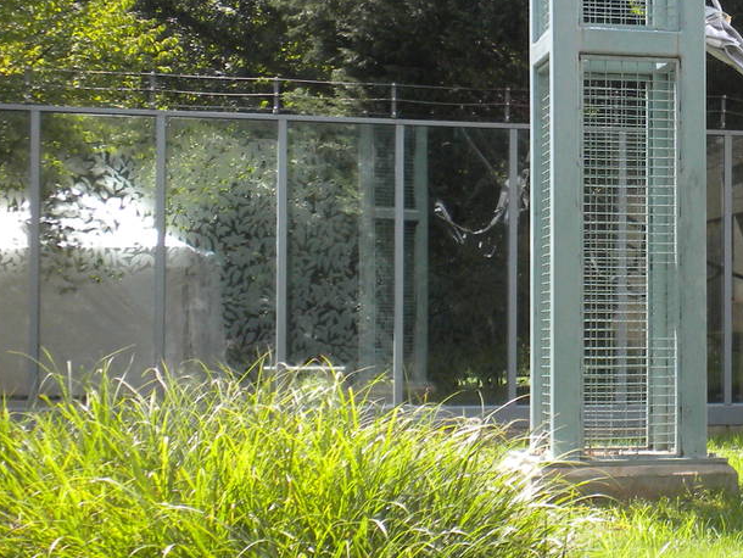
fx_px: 2083
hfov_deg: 19.2
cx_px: 862
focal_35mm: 97
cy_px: 275
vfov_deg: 15.3
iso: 123
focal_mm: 6.6
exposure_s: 1/500
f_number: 3.5
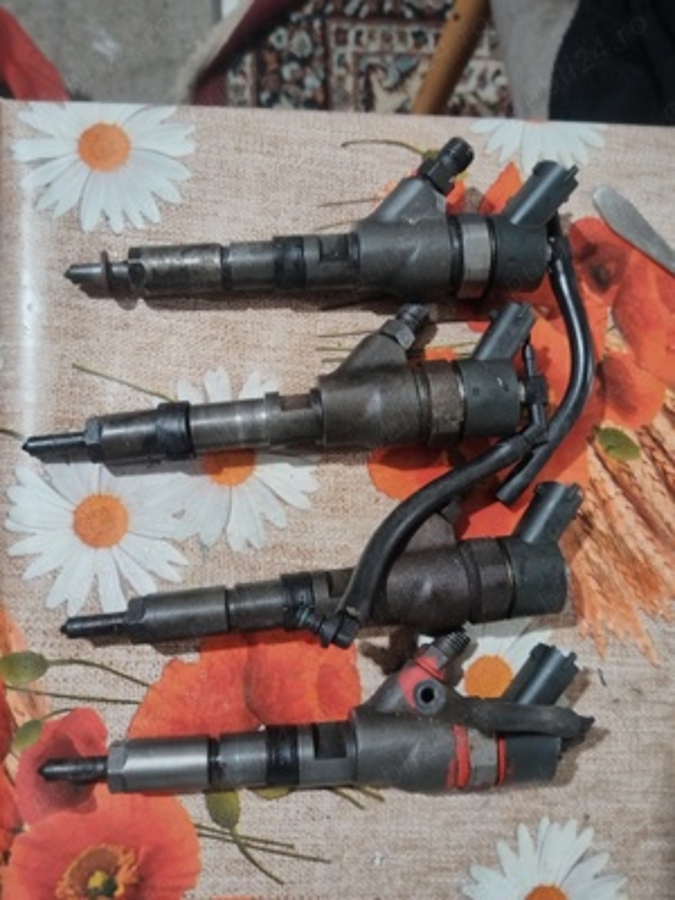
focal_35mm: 26
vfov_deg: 67.3
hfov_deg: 53.1
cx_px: 338
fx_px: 676
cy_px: 450
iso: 5718
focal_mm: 4.95
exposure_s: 1/50
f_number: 1.9
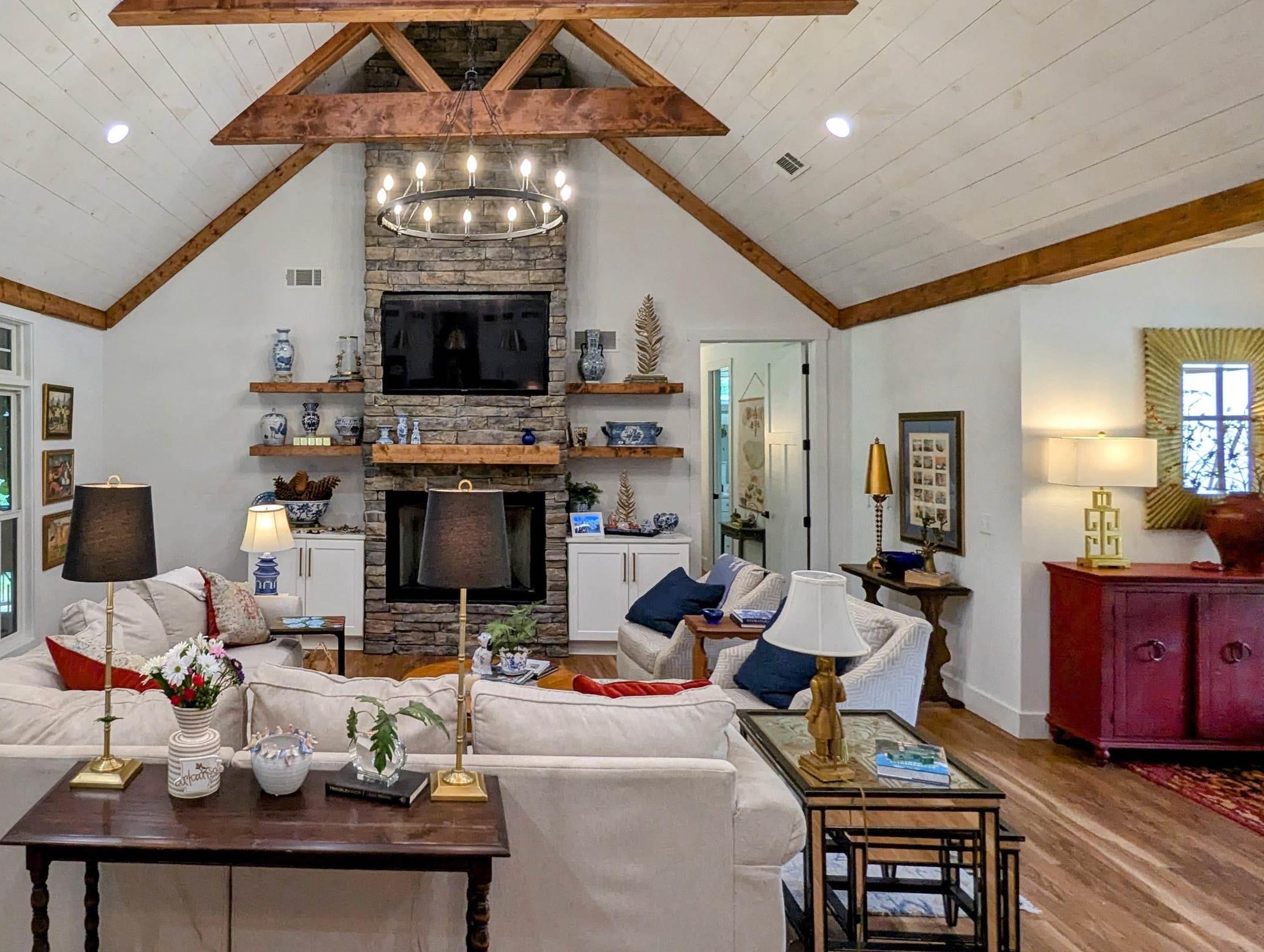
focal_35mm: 23
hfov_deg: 71.4
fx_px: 841
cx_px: 407
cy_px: 419
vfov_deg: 58.8
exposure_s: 1/120
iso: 173
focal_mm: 2.35
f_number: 2.2
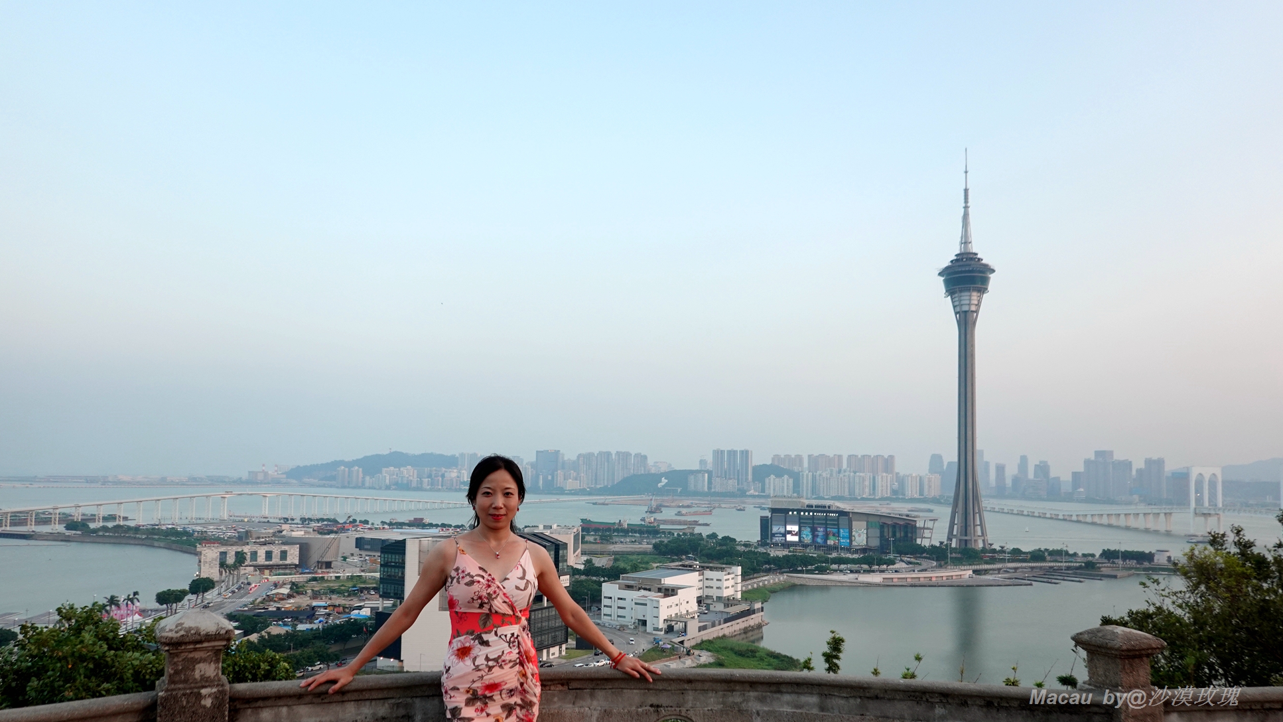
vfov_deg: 44.2
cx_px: 646
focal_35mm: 26
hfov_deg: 71.9
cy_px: 428
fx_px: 885
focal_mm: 9
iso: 125
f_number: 2.8
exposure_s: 1/200
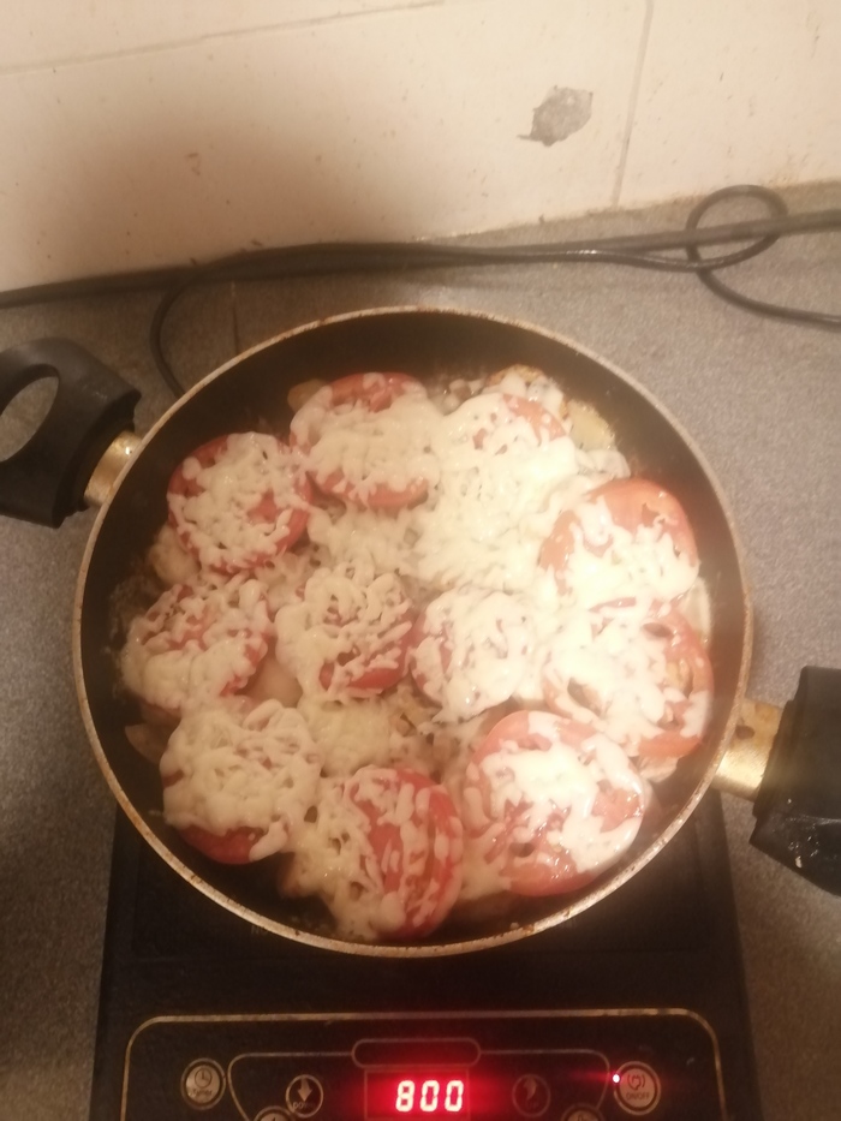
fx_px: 842
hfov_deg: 53.1
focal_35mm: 26
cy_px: 560
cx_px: 420
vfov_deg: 67.3
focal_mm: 3.6
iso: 640
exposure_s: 1/20
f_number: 1.8
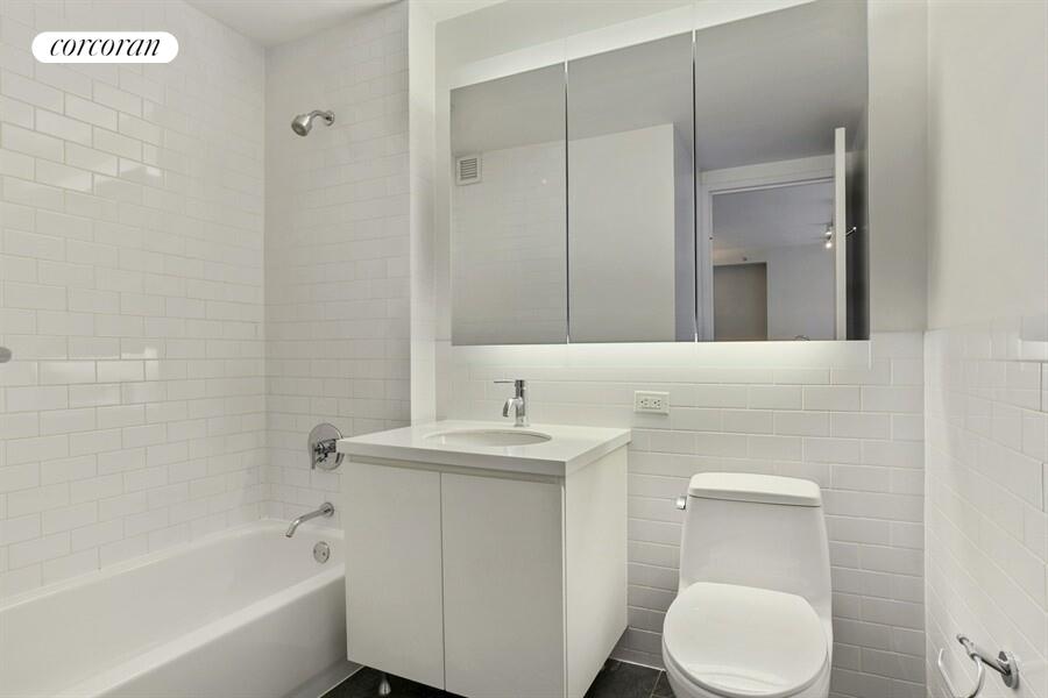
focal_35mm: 18
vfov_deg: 67.4
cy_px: 349
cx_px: 524
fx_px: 524
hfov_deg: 90.0
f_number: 11
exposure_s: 1/13
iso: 200
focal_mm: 18
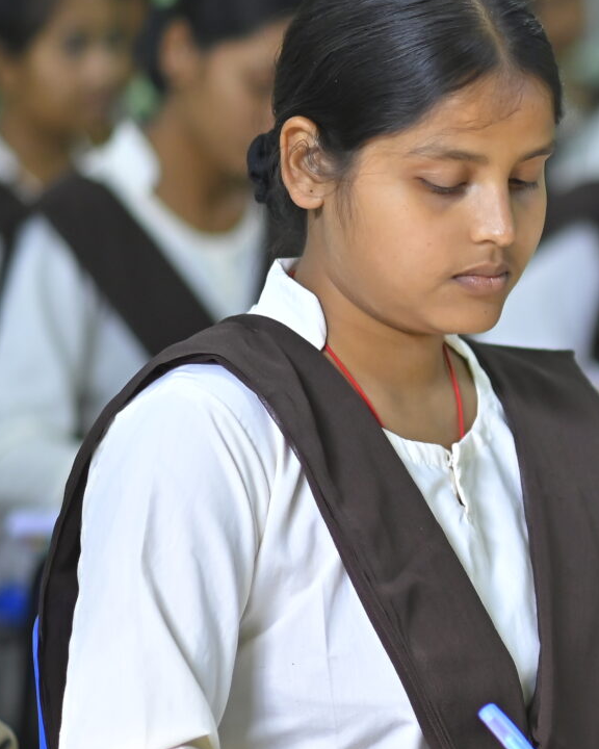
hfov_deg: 6.7
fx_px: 5030
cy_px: 381
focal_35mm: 227
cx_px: 841
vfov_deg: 8.5
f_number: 1.8
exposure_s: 1/200
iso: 640
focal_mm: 85
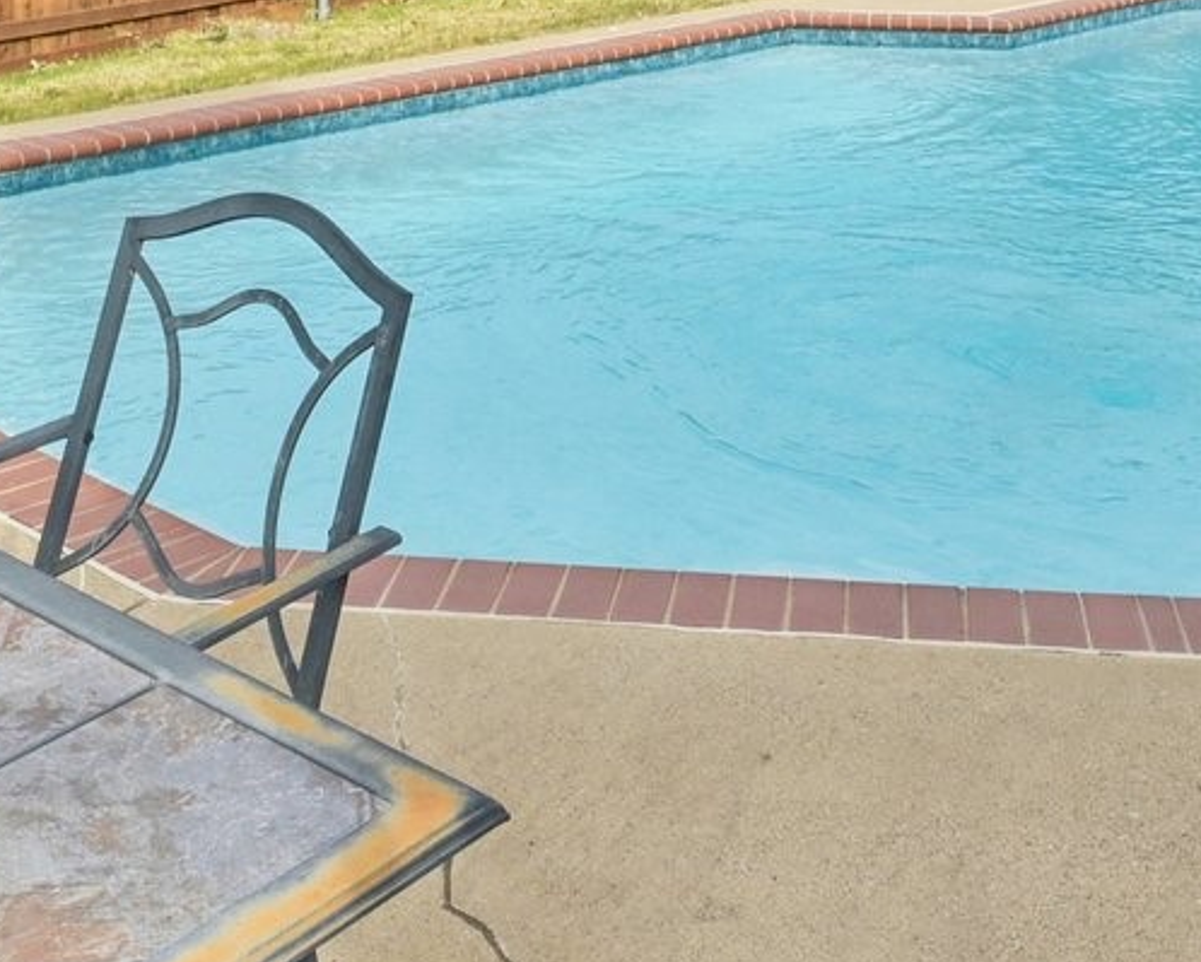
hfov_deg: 34.7
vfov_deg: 24.0
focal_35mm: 54
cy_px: -351
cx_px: 622
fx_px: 1921
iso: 250
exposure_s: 1/800
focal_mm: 14
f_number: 9
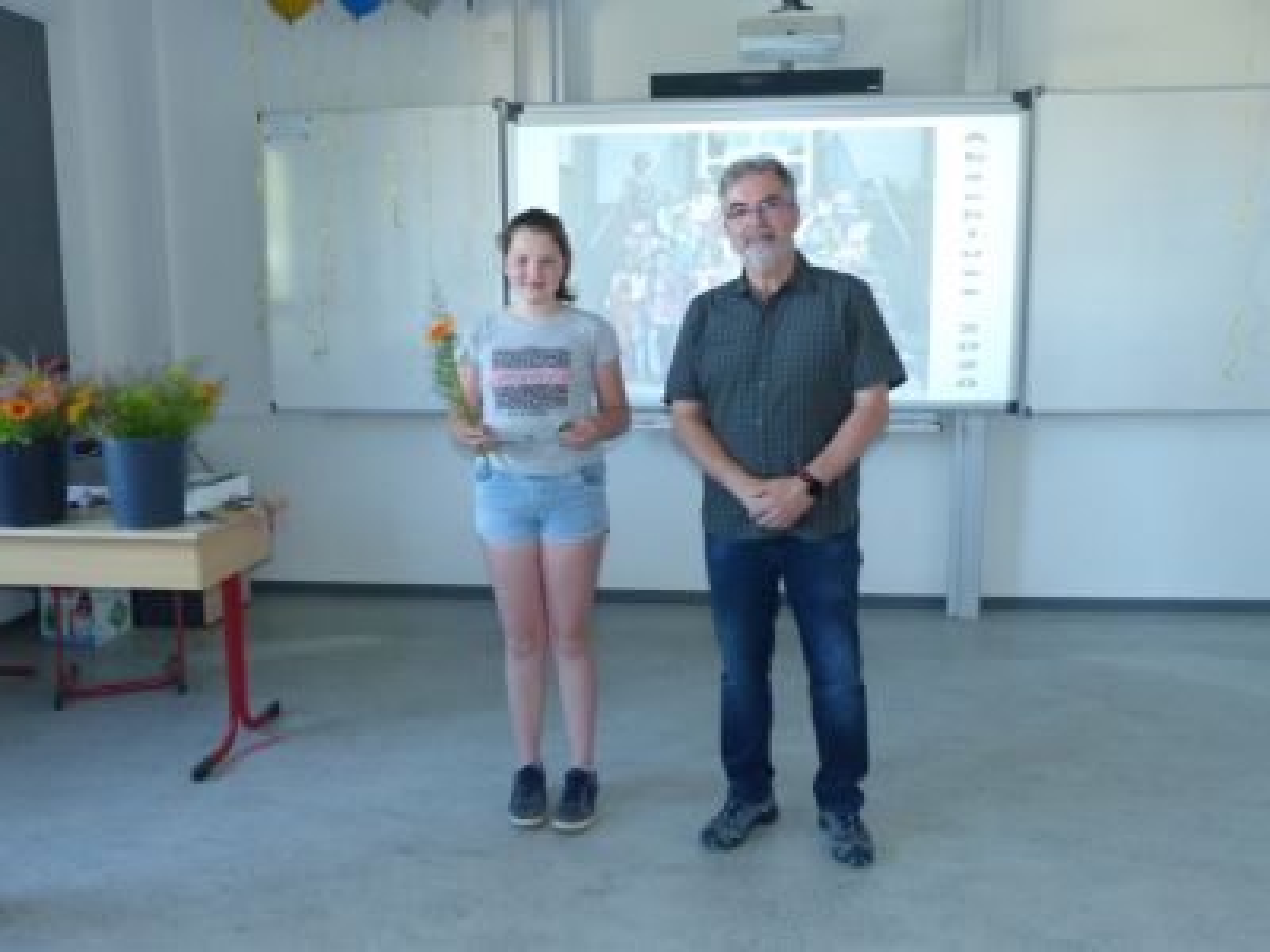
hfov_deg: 61.7
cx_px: 635
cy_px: 476
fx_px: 1064
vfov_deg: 48.2
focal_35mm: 29
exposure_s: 1/60
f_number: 2.8
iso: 400
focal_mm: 5.3
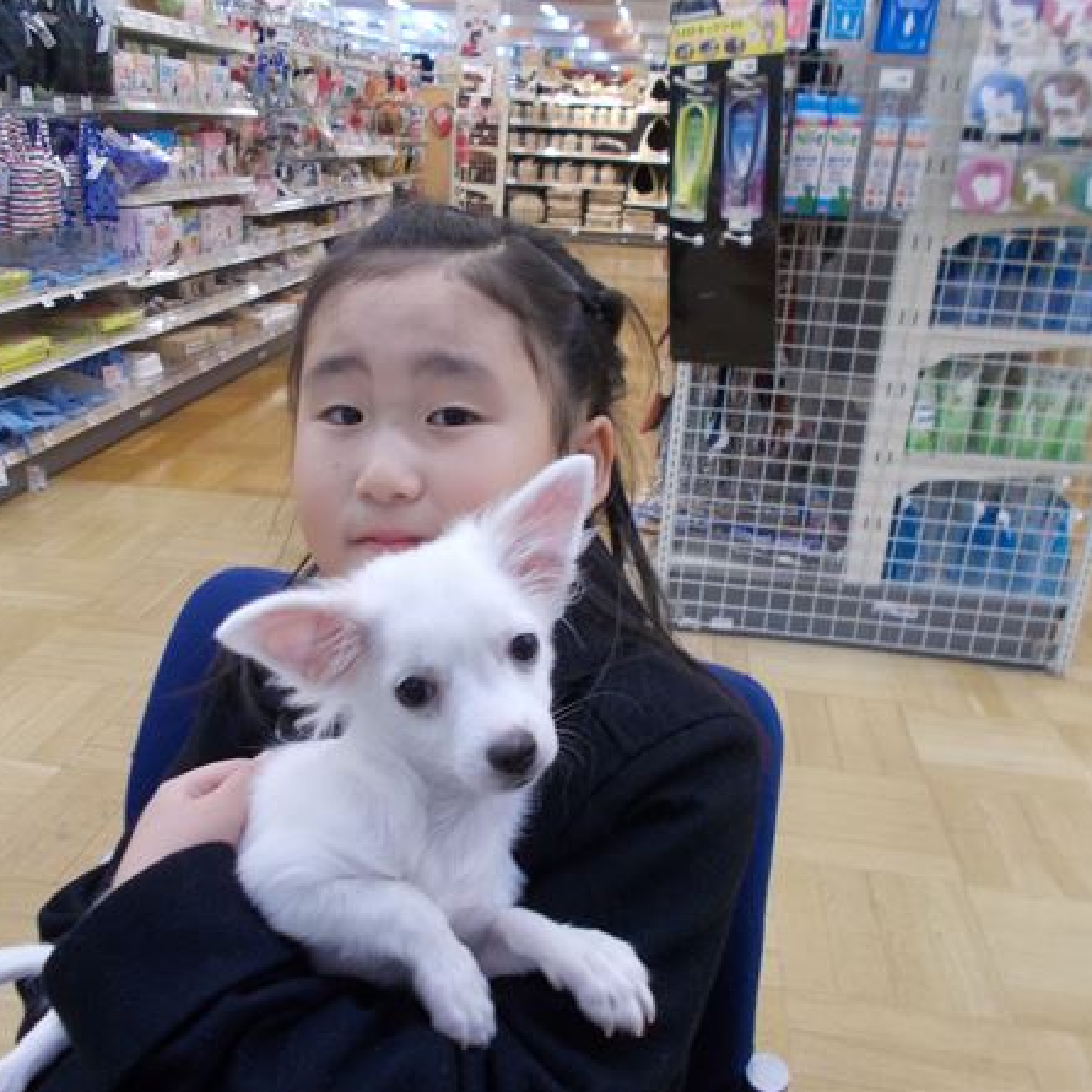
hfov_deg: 52.5
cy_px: 542
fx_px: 1106
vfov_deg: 52.5
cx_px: 503
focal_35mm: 31
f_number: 3.2
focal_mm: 4.6
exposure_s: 1/25
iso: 180
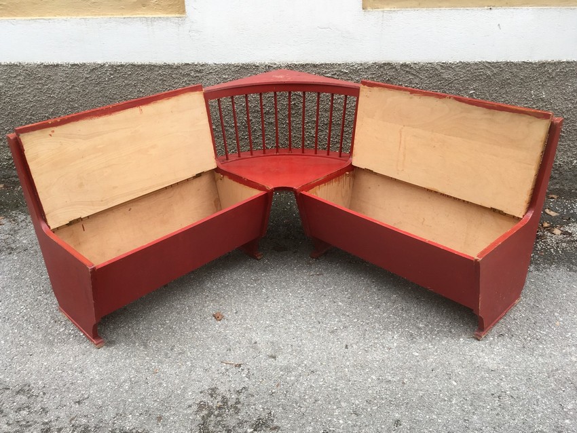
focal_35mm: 29
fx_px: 484
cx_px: 288
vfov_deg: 48.2
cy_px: 216
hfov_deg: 61.6
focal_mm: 4.15
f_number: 2.2
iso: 25
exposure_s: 1/119
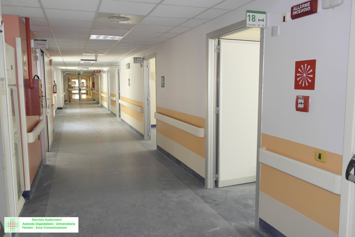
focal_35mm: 30
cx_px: 178
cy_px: 118
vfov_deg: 43.6
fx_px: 296
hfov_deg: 61.9
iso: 400
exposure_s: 1/40
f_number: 3.5
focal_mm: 20
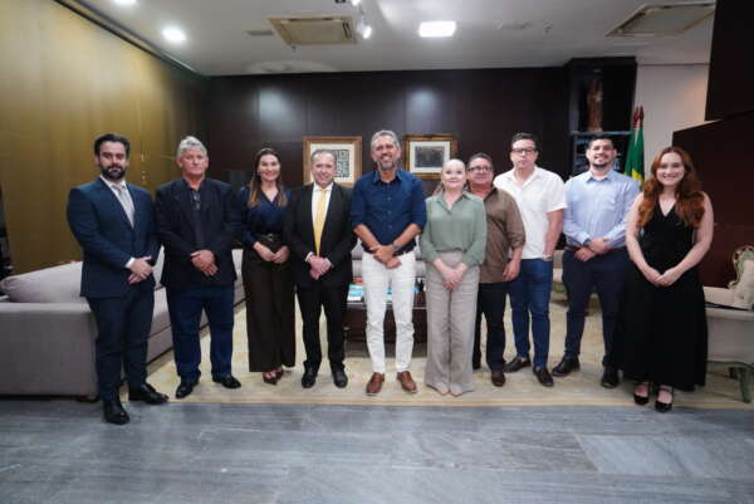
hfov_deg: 83.9
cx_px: 377
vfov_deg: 62.0
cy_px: 252
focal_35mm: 20
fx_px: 419
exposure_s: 1/160
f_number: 4
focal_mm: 20
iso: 8000
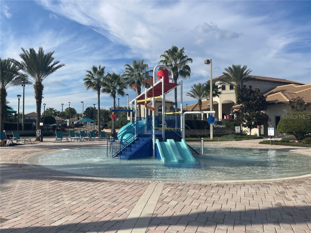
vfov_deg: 54.9
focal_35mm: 25
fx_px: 225
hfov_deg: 69.4
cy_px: 116
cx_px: 156
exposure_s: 1/4717
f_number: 1.6
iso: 32
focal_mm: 5.1
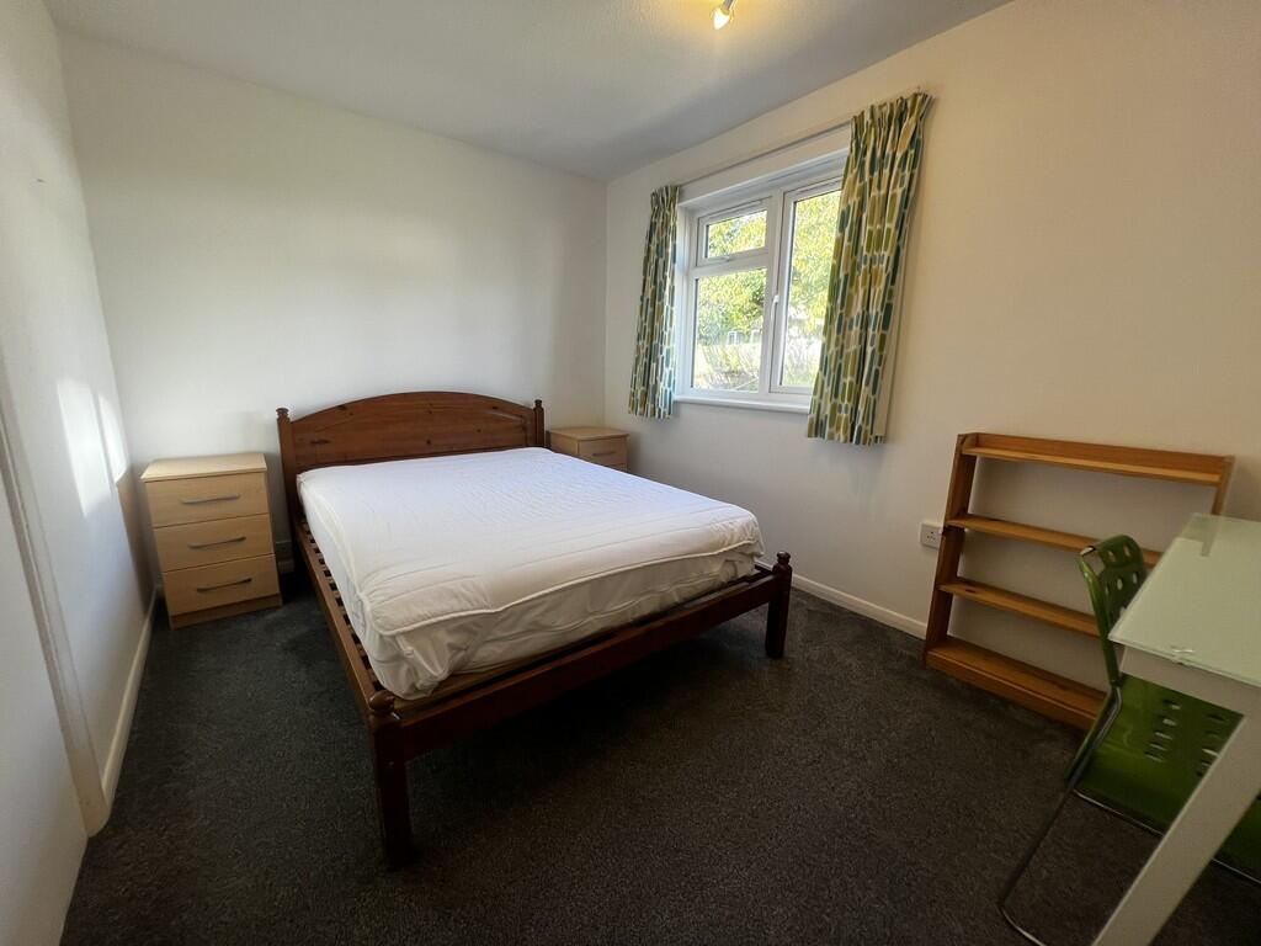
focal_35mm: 13
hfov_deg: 106.2
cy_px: 473
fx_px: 474
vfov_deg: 89.9
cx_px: 630
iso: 50
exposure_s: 1/100
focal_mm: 1.57
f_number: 1.8
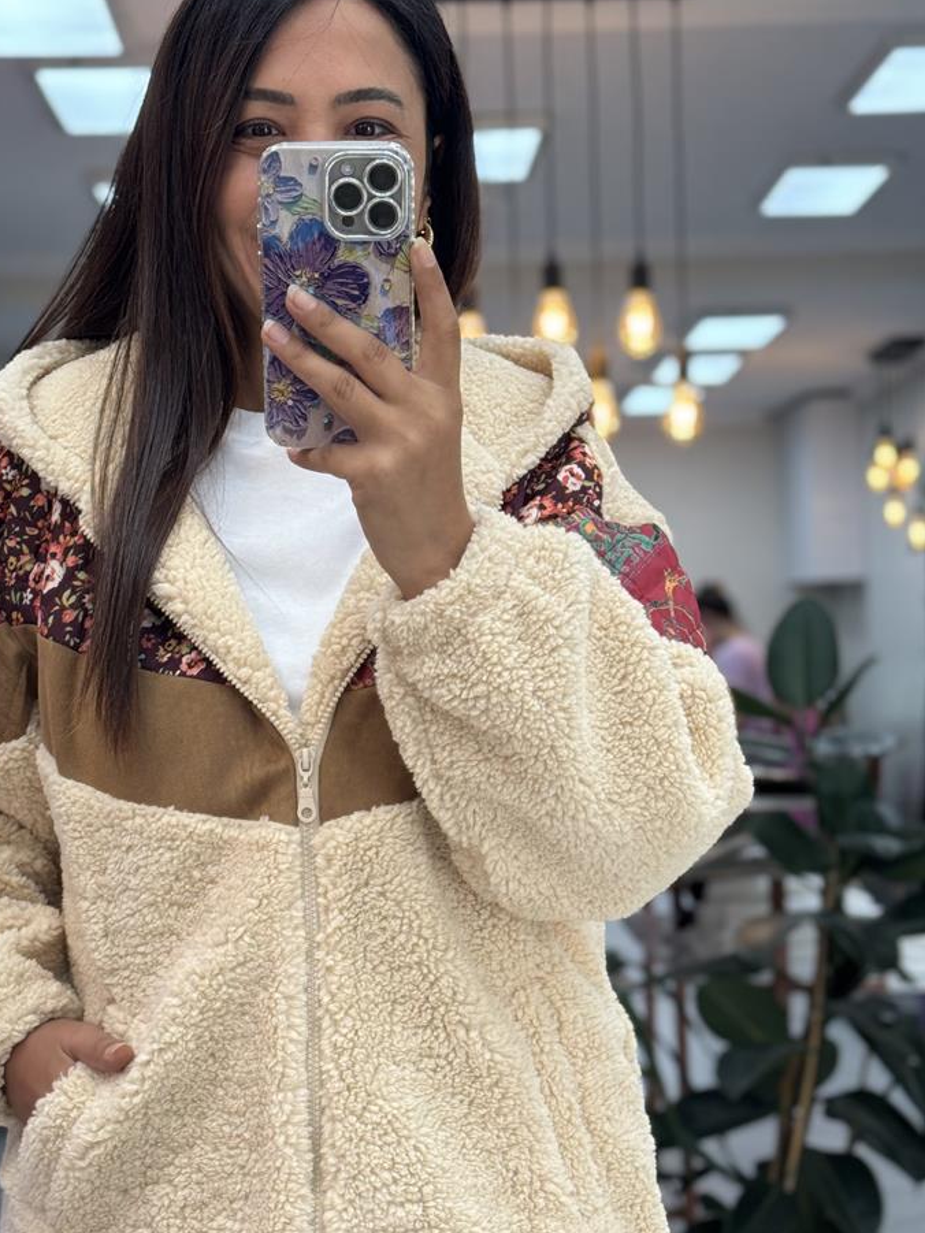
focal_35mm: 71
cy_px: 747
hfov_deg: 20.7
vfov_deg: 27.3
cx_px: 363
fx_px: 2529
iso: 80
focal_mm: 6.76
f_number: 1.78
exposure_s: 1/100
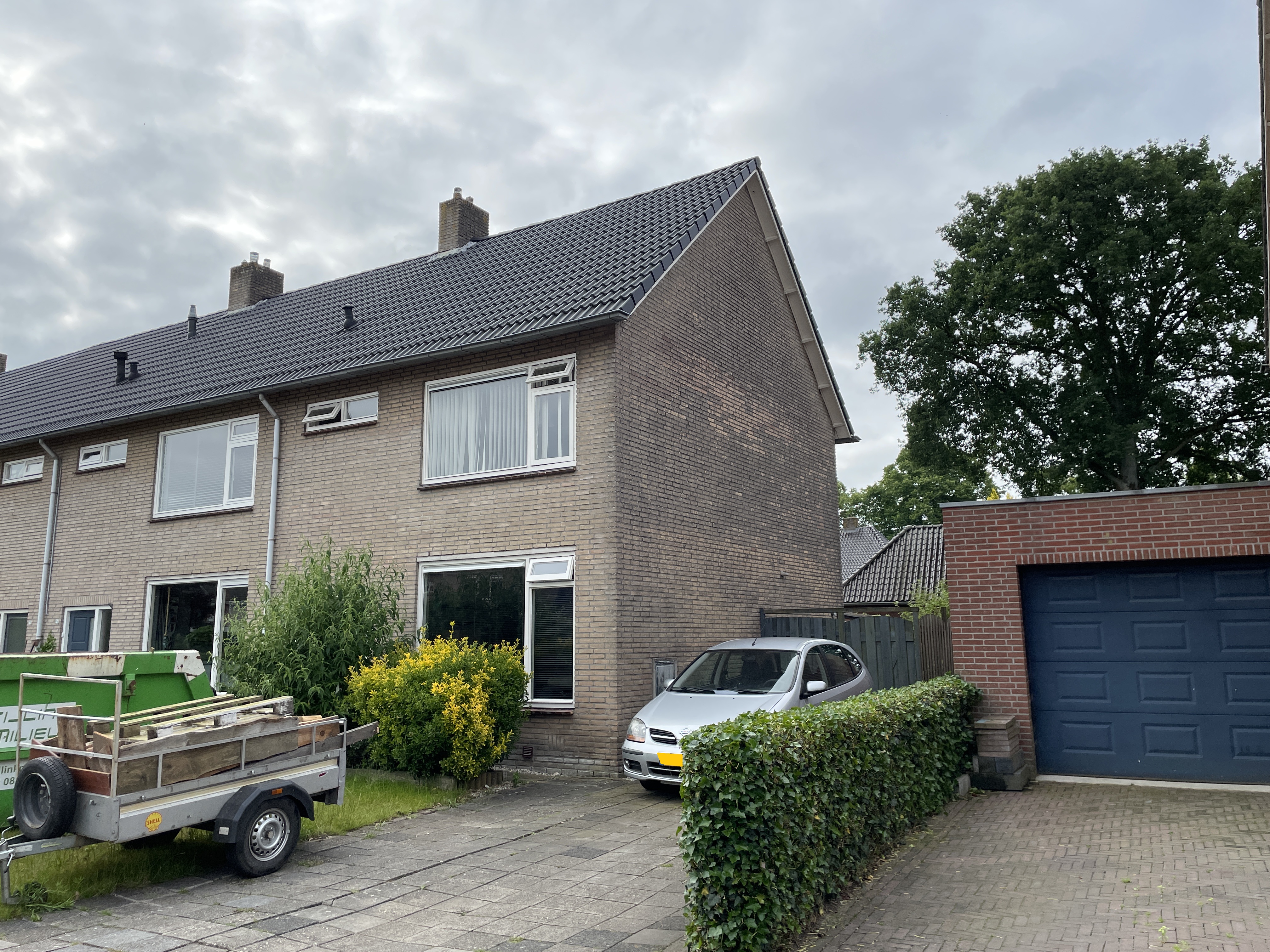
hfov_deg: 67.3
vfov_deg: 53.1
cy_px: 476
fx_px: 954
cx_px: 635
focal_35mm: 26
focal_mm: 4.2
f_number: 1.6
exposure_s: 1/1949
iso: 32
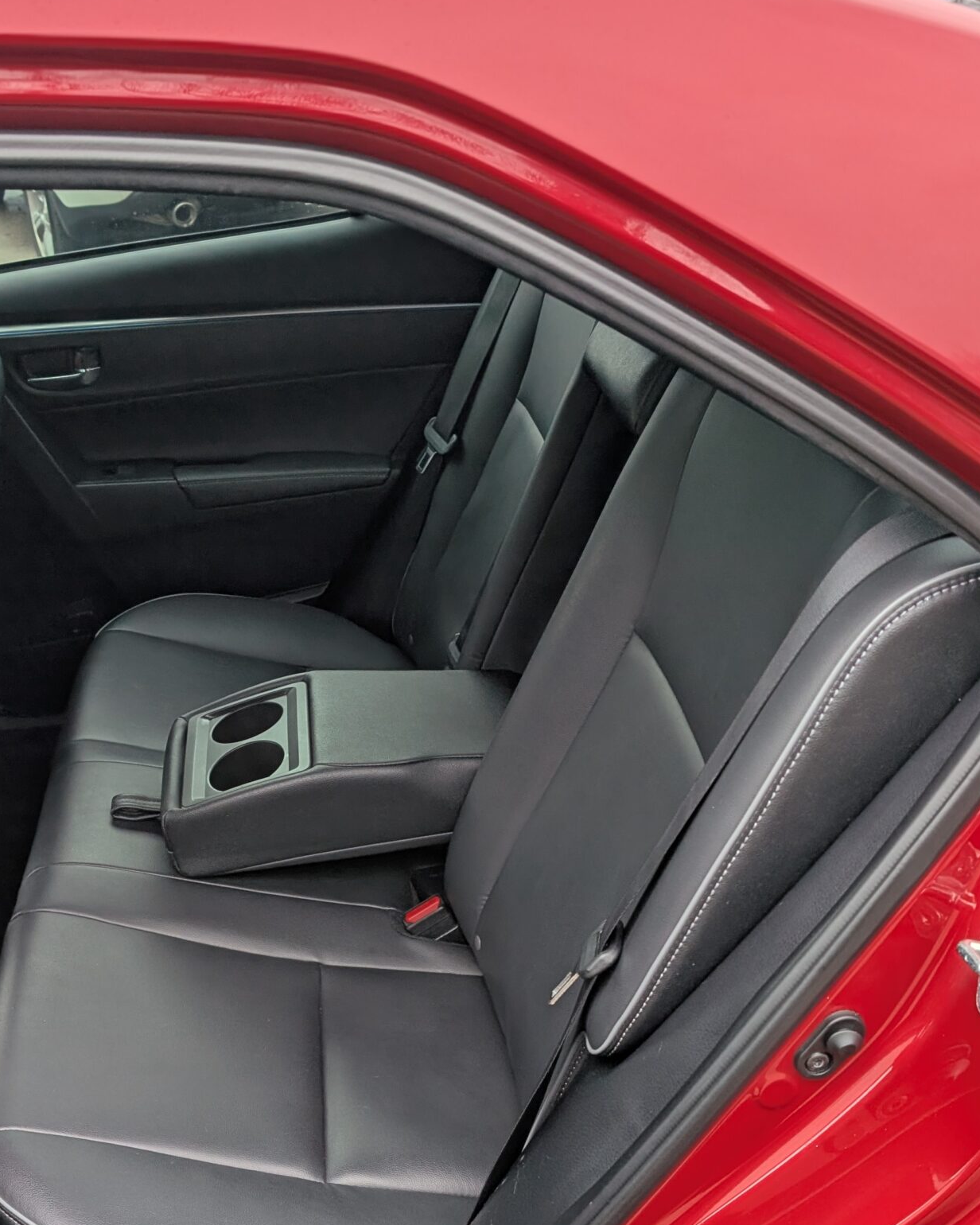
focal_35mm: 39
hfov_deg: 38.0
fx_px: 1414
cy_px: 854
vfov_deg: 45.8
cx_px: 368
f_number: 1.68
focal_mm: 6.9
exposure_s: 1/206
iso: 21
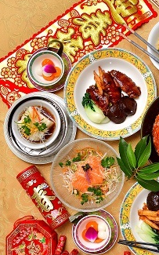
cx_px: 195
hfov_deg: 17.5
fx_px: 492
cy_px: 134
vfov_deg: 29.0
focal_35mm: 71
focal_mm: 27
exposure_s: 1/125
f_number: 6.3
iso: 100
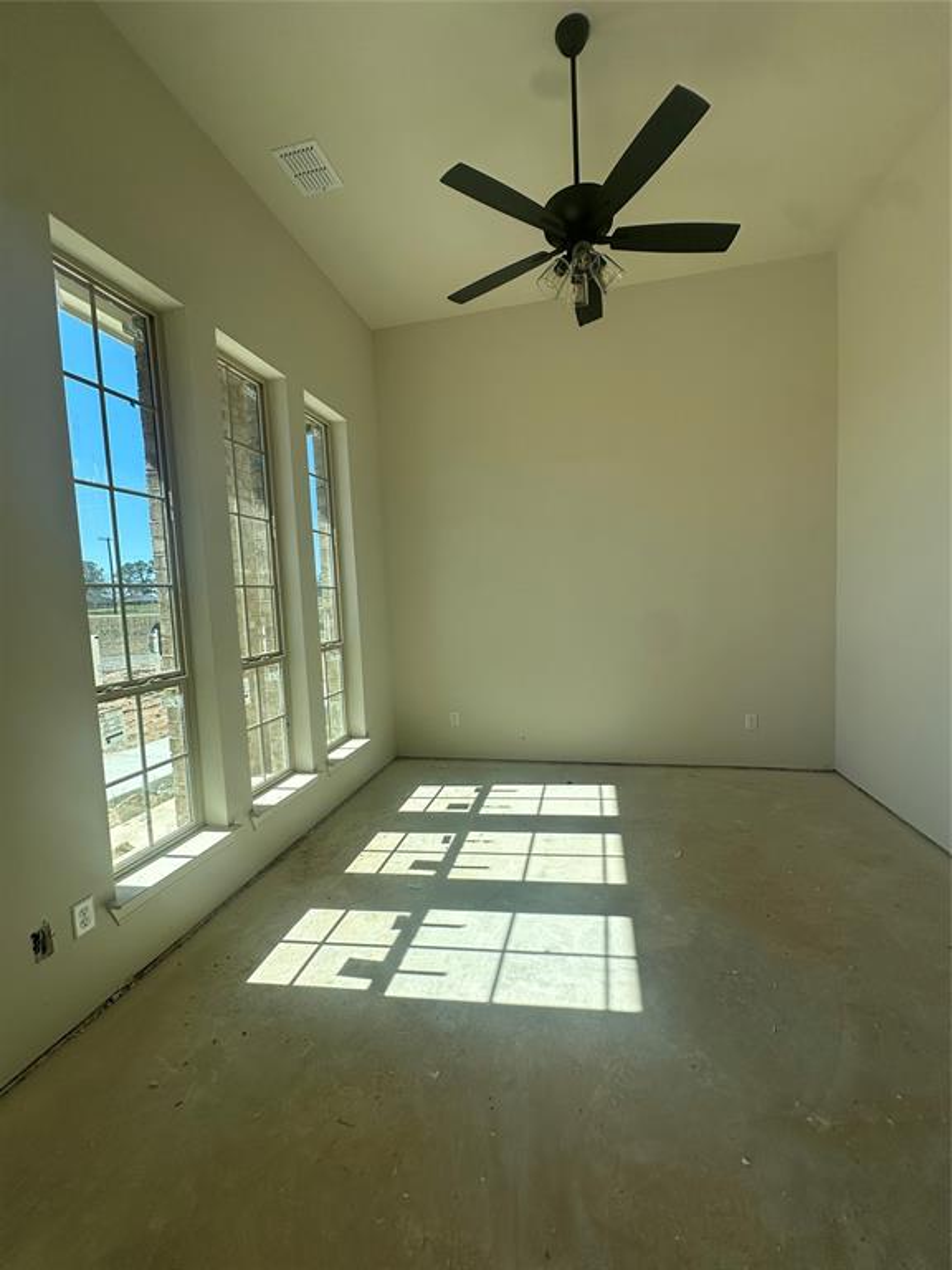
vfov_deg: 102.1
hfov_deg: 85.7
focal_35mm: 14
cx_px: 476
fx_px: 513
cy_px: 635
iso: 40
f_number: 2.2
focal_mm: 2.22
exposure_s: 1/707
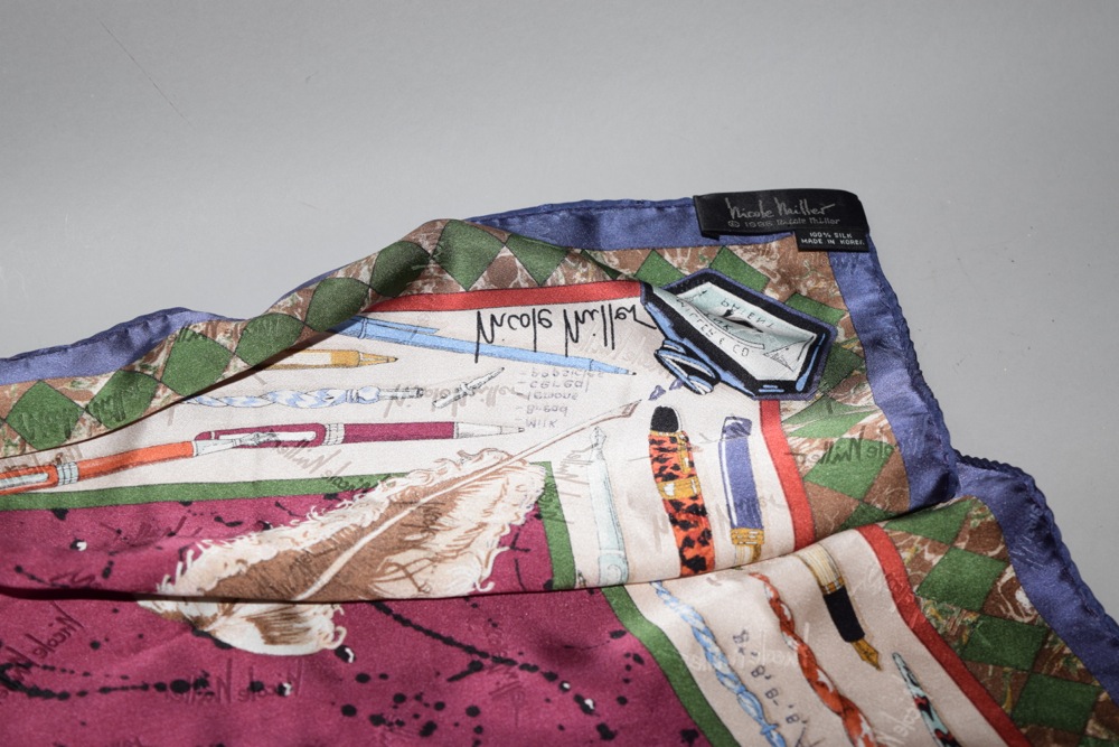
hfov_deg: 24.6
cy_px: 374
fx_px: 2565
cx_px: 560
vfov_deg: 16.6
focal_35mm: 82
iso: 450
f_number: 5.6
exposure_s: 1/60
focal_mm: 55
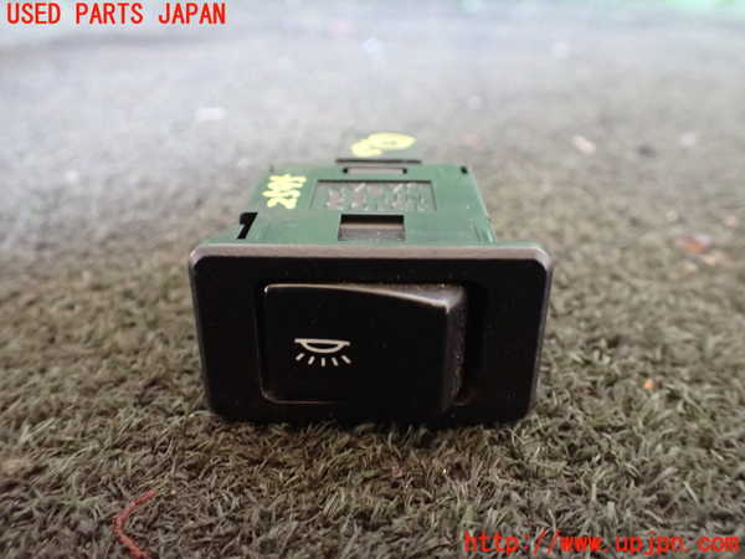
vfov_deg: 46.8
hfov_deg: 60.0
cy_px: 280
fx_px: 646
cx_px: 372
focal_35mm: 30
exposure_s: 1/30
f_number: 2.3
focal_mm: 5.4
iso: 1250
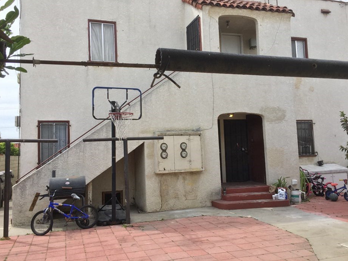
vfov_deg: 44.2
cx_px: 170
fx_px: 322
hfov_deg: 56.8
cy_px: 130
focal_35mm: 32
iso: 32
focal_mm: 4.15
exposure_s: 1/1014
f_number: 2.2
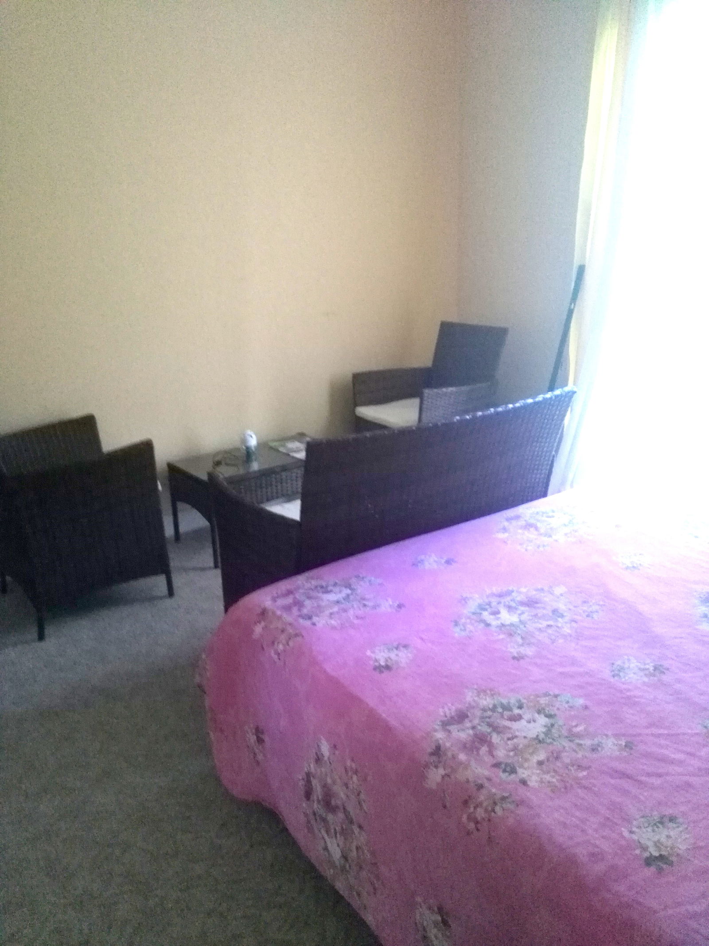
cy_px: 473
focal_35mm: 28
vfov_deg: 63.4
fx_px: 765
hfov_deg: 49.7
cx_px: 354
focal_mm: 2.96
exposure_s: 1/30
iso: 1276
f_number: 2
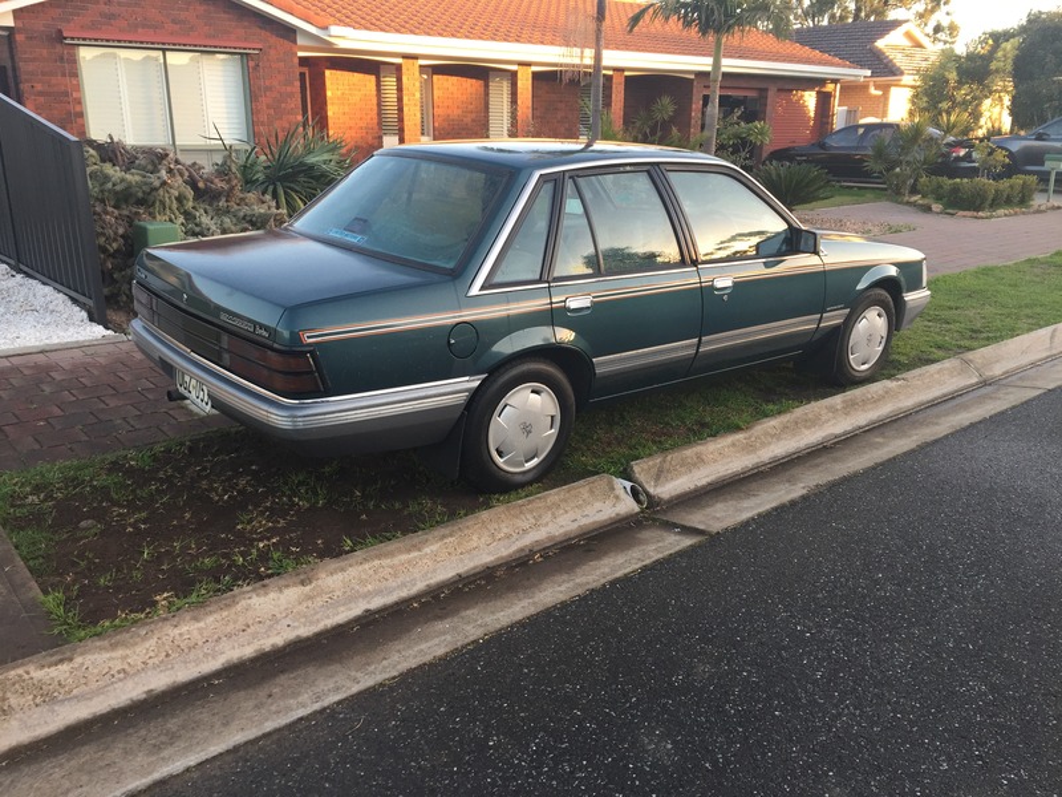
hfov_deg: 61.7
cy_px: 398
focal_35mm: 29
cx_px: 531
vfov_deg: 48.2
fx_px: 890
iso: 50
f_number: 2.2
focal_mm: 4.15
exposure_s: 1/100
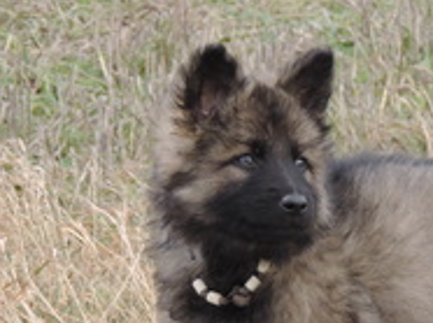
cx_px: 372
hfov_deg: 5.9
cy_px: 244
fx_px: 4173
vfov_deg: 4.4
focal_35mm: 334
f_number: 4.4
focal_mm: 27.6
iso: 400
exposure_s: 1/320
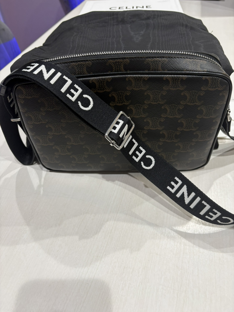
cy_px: 156
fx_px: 234
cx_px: 117
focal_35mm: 26
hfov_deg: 53.1
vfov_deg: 67.3
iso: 100
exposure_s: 1/50
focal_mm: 5.96
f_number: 1.6
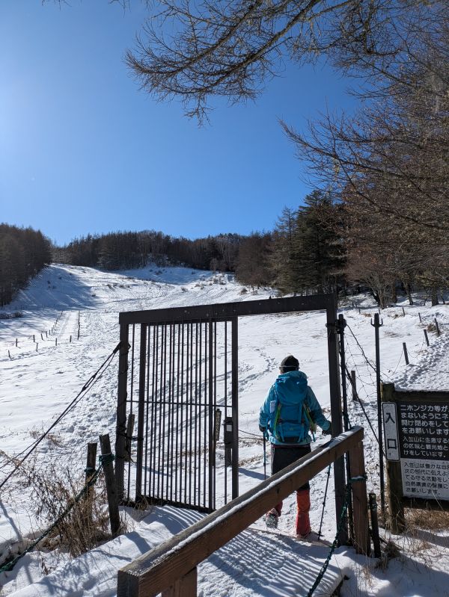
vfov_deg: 69.4
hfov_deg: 54.9
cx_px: 224
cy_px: 298
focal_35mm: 25
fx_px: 432
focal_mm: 5.43
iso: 49
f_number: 1.89
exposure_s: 1/3559
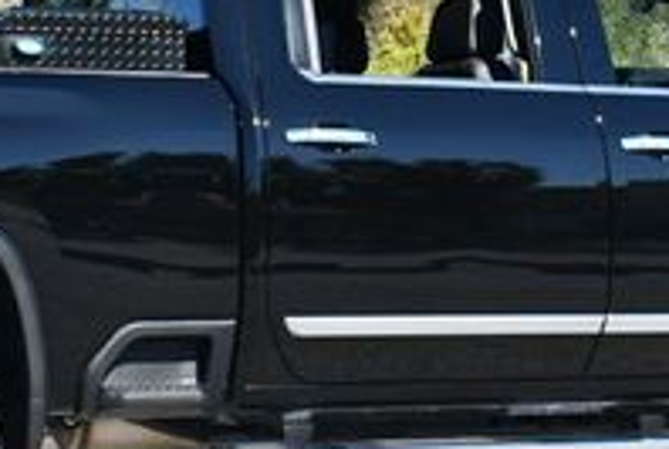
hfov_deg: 14.4
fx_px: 2645
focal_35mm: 142
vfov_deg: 9.7
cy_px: 14
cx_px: 250
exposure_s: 1/250
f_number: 8
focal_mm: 22
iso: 180
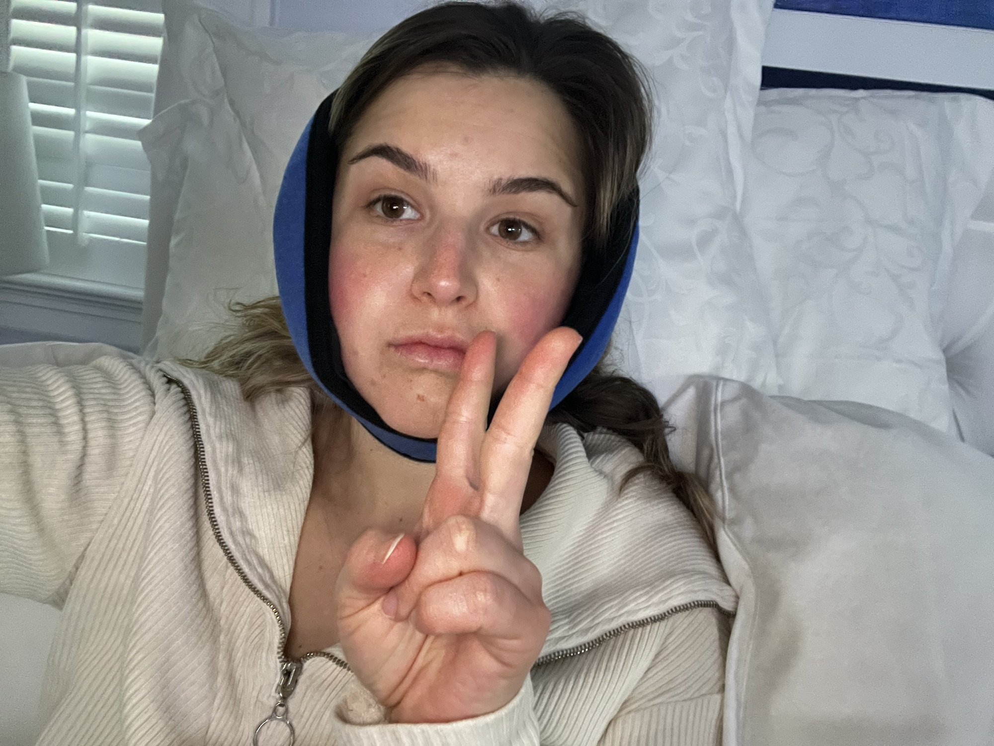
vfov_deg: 58.9
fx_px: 660
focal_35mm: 23
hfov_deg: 73.9
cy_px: 373
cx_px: 497
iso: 1250
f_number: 2.2
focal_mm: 2.71
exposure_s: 1/15
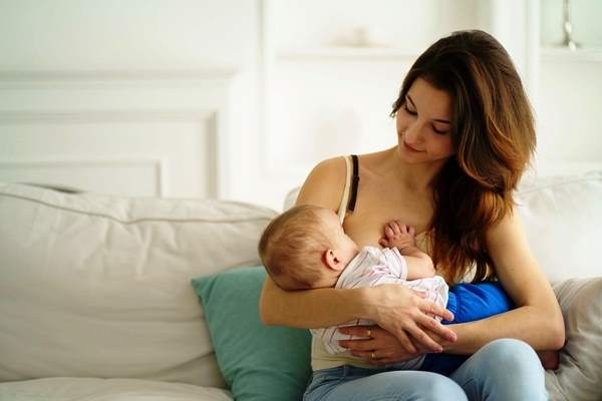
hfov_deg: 23.9
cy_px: 200
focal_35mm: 85
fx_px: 1421
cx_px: 301
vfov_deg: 16.1
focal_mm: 85
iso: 100
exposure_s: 1/250
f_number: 1.8
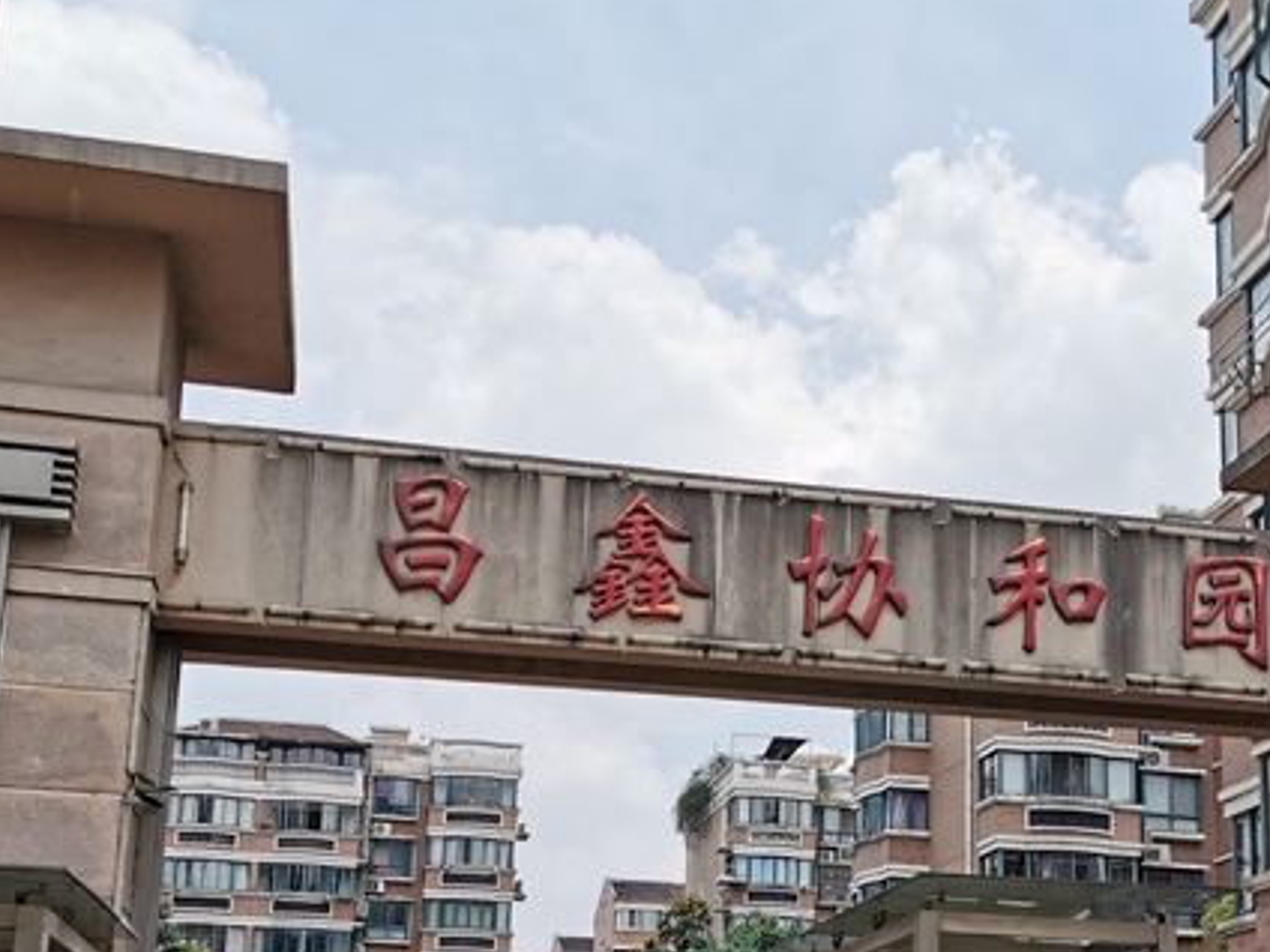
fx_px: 1871
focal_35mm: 51
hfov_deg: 37.4
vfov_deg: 27.9
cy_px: 781
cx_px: 758
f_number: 1.6
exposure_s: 1/3650
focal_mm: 5.56
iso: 50
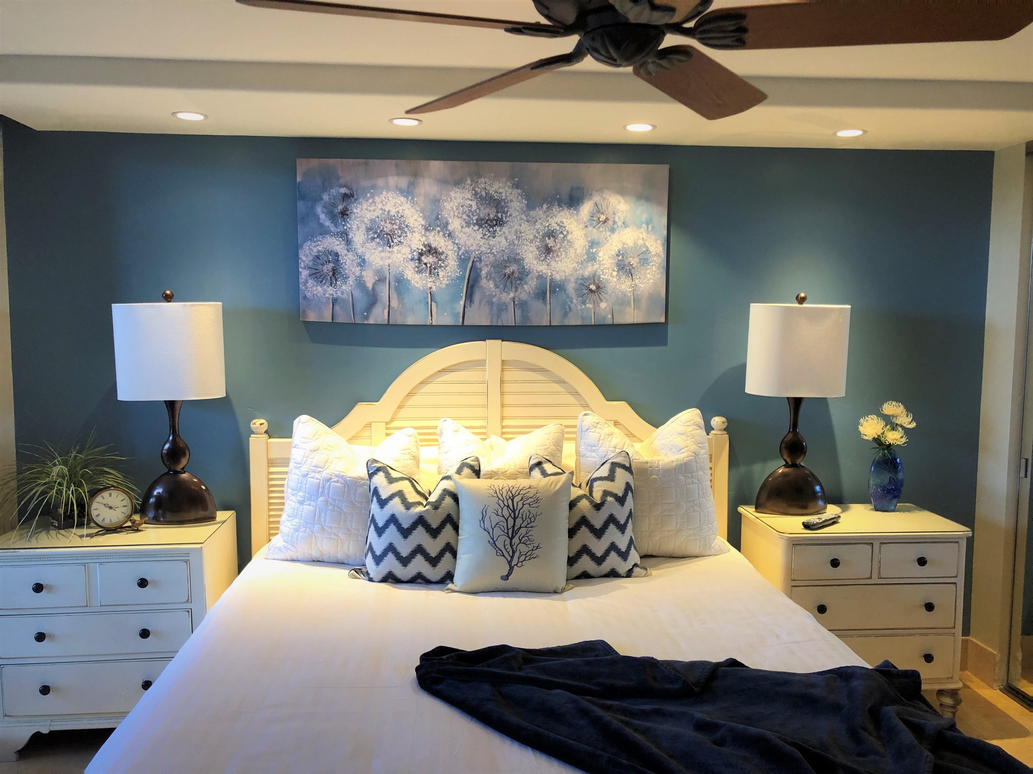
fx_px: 835
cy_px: 387
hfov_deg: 63.5
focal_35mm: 28
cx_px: 516
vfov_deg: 49.7
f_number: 1.8
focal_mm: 3.99
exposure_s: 1/30
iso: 32
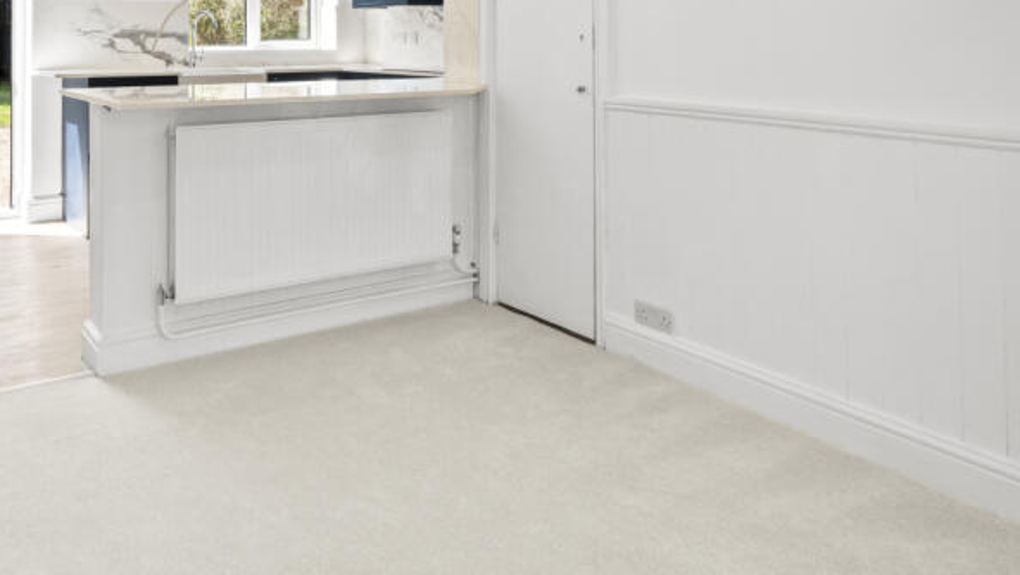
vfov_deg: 36.1
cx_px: 288
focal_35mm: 30
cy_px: 30
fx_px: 809
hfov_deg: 61.7
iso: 200
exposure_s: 1/5
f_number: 16
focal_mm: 16.5
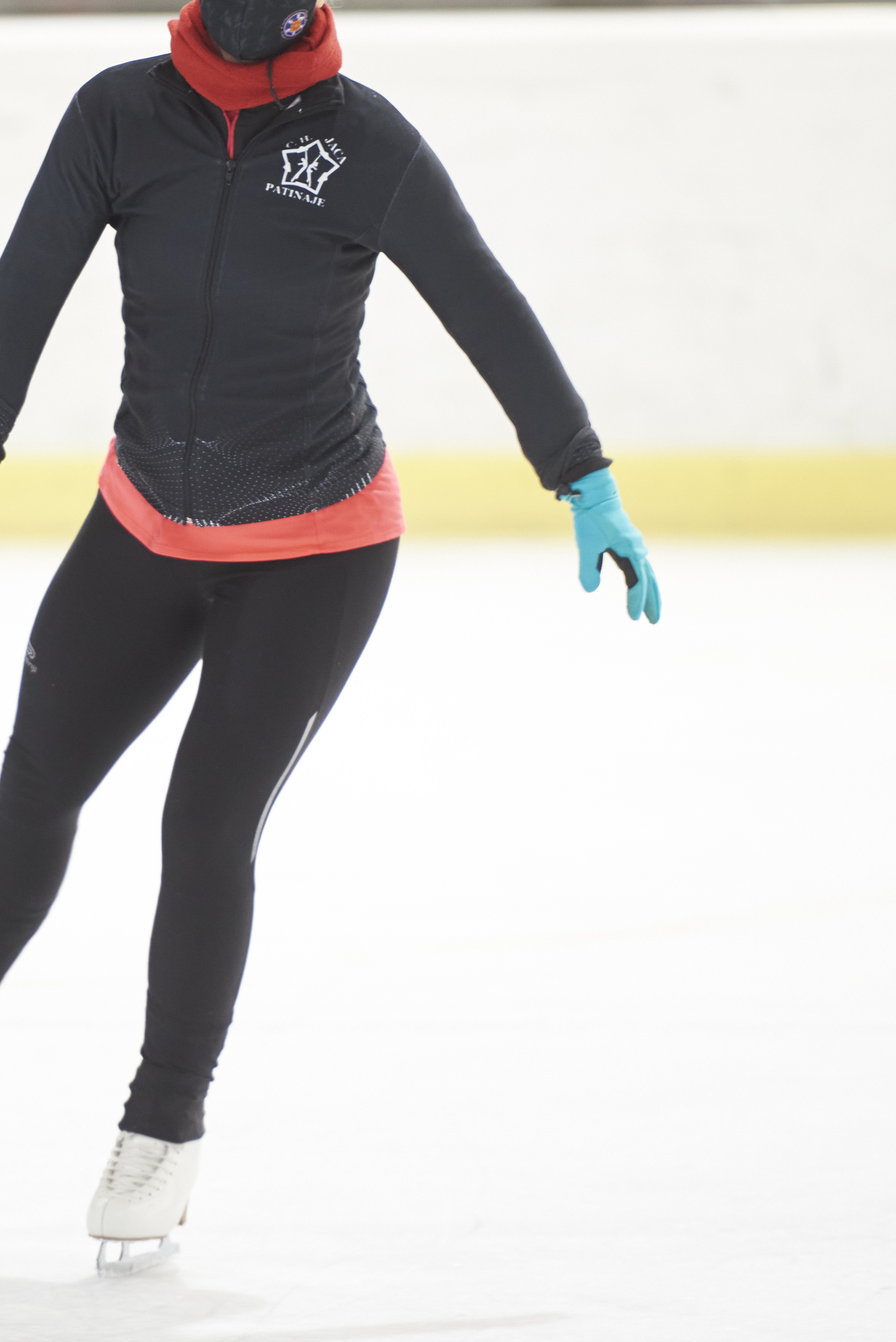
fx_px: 12236
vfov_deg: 6.3
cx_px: 196
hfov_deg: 4.2
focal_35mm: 328
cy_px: 586
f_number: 2.8
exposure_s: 1/100
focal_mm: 200
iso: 2000
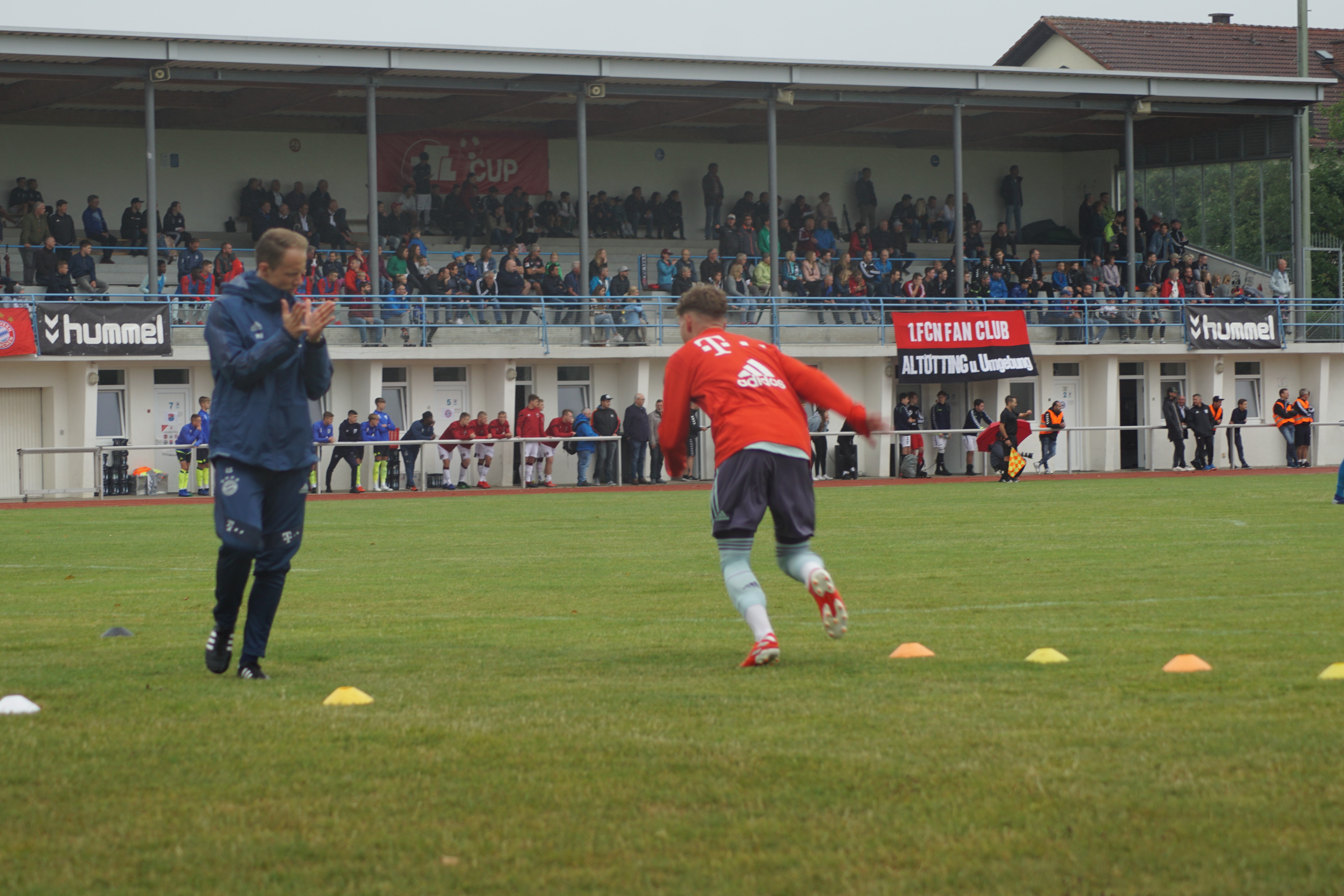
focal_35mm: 135
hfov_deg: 15.2
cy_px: 448
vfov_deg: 10.2
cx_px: 672
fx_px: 5040
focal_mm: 90
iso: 100
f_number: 4.5
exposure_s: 1/200
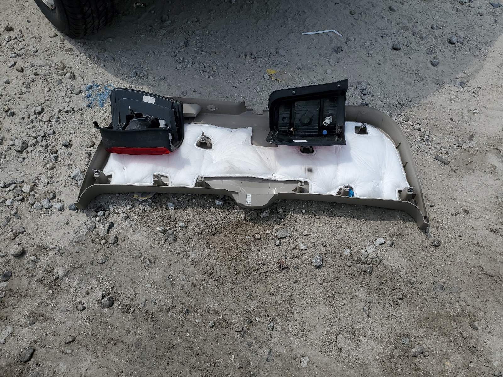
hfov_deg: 67.3
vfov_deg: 53.1
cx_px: 252
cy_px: 188
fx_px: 378
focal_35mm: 26
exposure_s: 1/10000
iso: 50
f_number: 1.5
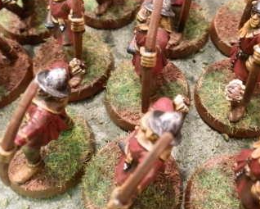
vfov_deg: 32.1
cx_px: 146
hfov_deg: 40.2
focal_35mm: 46
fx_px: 354
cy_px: 48
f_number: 3.1
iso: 400
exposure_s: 1/8
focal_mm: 5
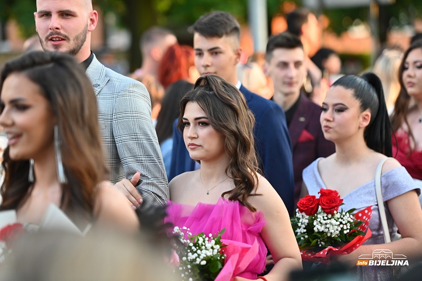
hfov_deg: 16.4
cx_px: 211
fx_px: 1464
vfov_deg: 10.9
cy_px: 140
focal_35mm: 125
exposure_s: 1/1000
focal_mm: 125
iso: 800
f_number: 2.8
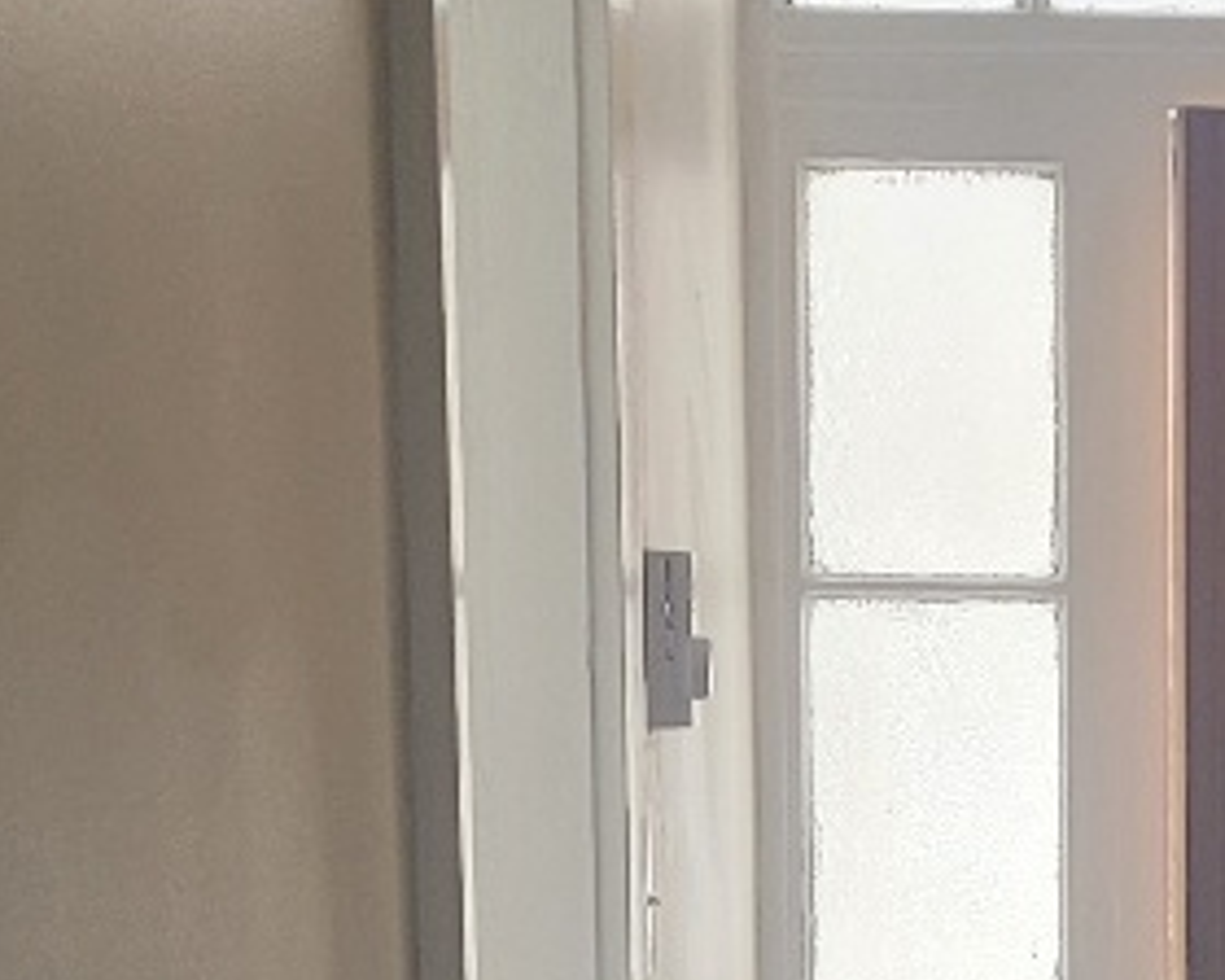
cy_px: 1547
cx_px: 1584
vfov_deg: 10.2
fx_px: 5293
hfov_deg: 12.8
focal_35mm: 146
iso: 100
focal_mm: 5.4
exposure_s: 1/120
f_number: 1.8
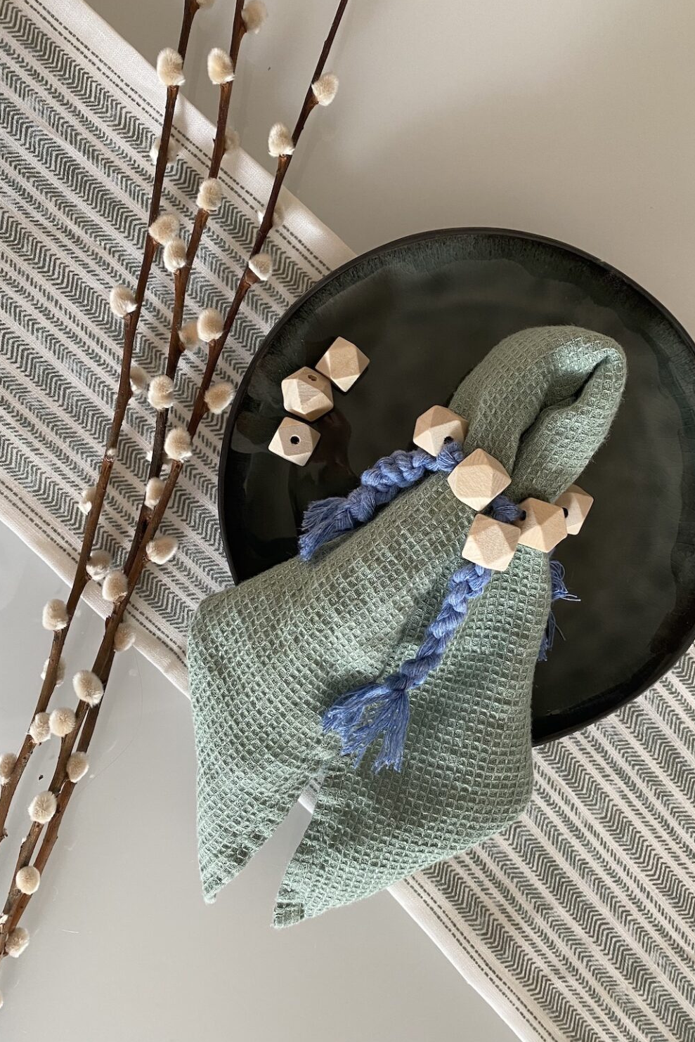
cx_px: 390
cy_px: 509
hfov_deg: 46.3
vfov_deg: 65.5
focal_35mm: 28
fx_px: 811
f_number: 1.8
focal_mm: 4.25
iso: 125
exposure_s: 1/60
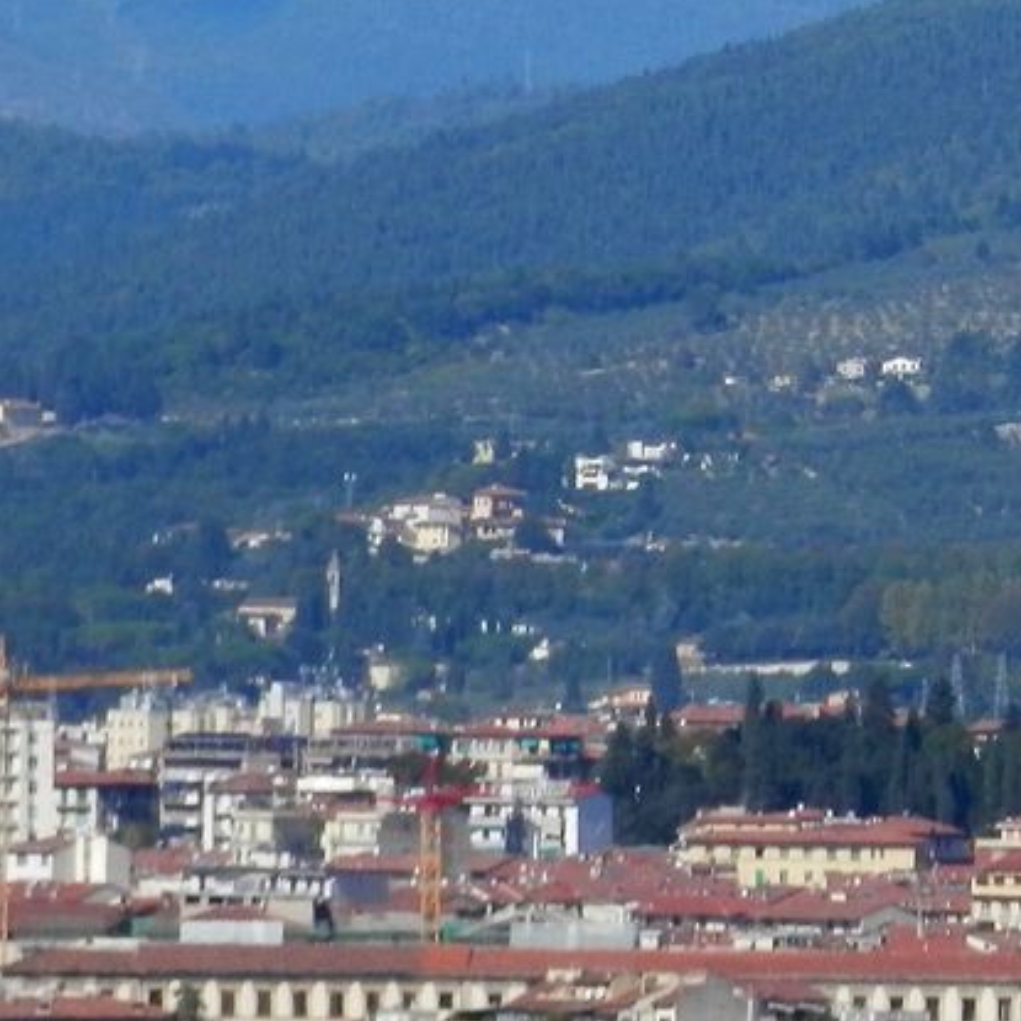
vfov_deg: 2.5
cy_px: -121
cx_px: 1257
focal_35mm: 695
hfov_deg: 2.5
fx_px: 23192
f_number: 5.9
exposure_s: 1/400
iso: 80
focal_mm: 36.5
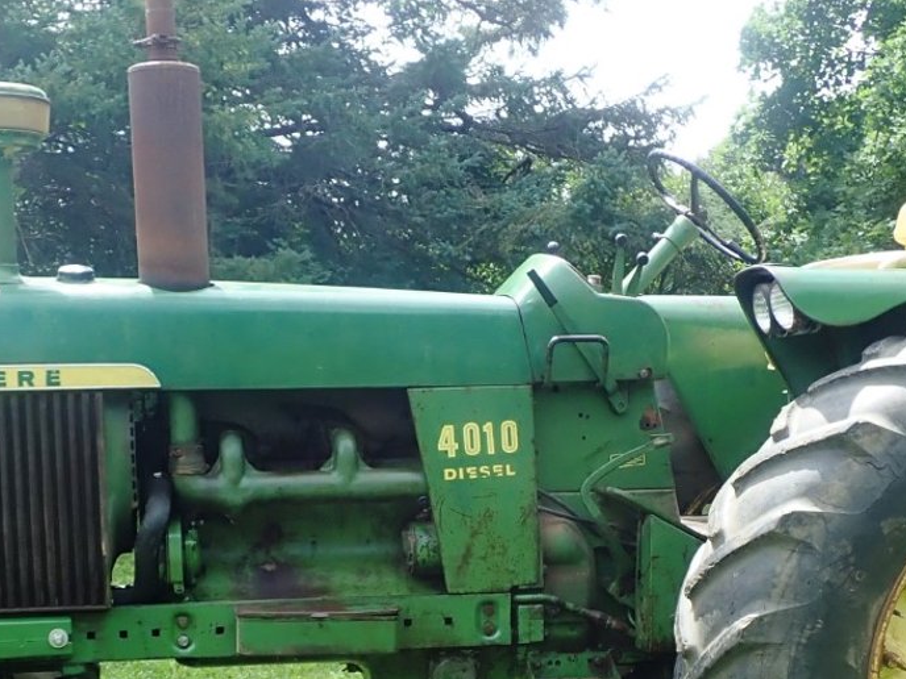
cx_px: 414
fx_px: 1727
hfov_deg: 29.4
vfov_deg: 21.7
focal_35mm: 66
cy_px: 619
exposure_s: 1/250
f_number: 3.2
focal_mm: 5.5
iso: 100
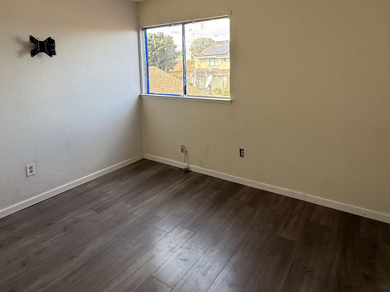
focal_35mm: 23
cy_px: 96
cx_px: 186
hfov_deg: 73.9
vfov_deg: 57.5
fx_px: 259
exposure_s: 1/148
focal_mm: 2.22
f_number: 2.2
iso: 50
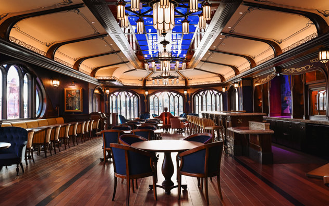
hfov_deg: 61.2
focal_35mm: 31
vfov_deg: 40.6
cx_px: 166
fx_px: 278
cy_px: 100
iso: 500
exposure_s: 1/10
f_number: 11
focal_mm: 30
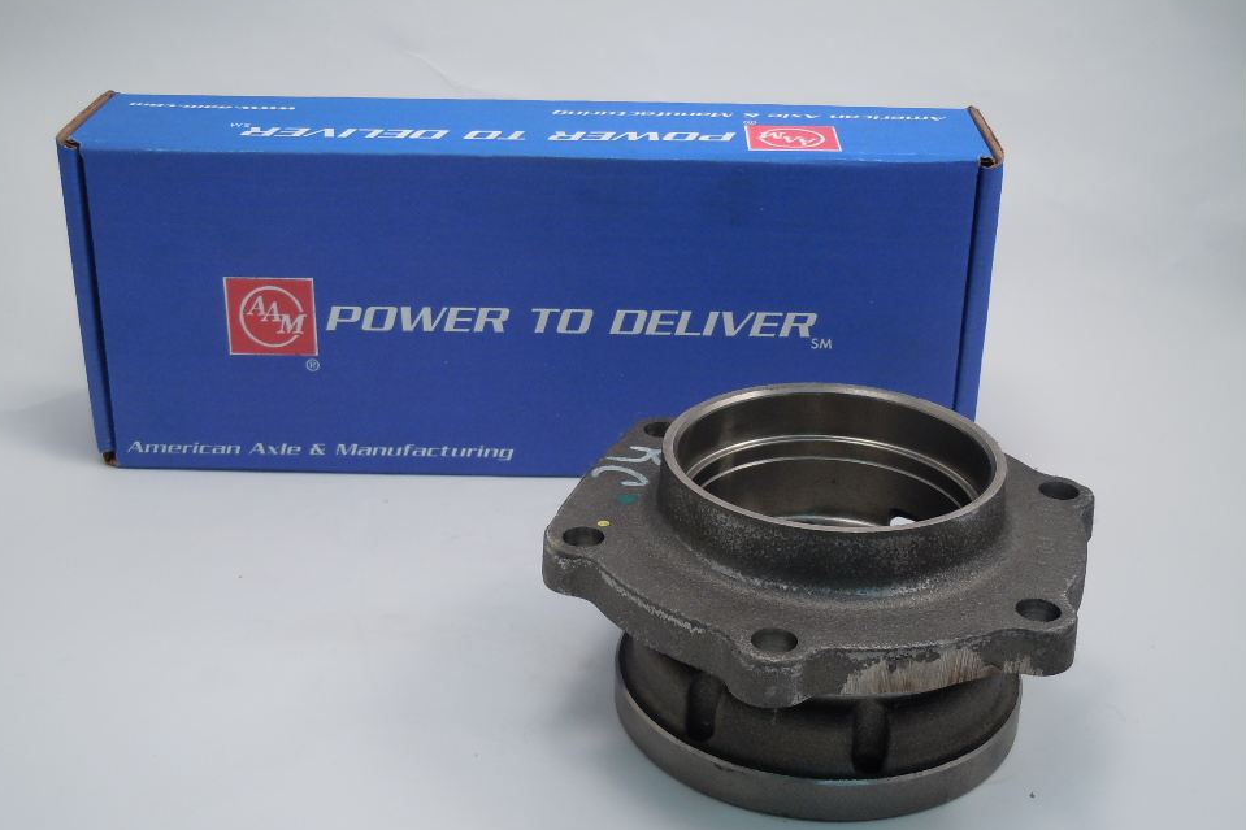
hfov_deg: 39.6
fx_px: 1730
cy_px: 464
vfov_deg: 27.0
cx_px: 586
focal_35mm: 50
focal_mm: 8.1
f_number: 3.8
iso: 100
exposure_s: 1/100
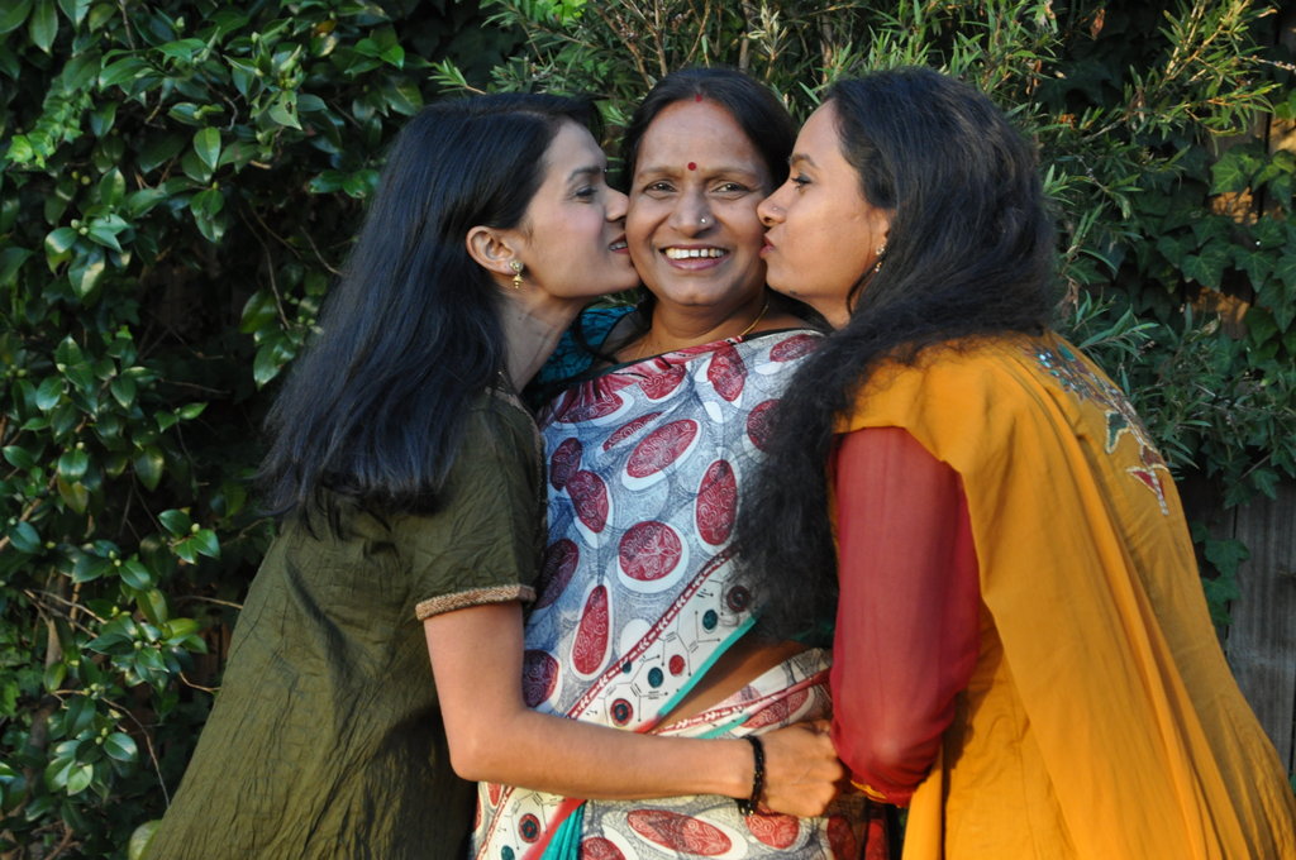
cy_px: 430
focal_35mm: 72
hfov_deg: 28.1
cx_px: 648
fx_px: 2589
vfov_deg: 18.9
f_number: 5.6
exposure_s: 1/200
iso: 800
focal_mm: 48
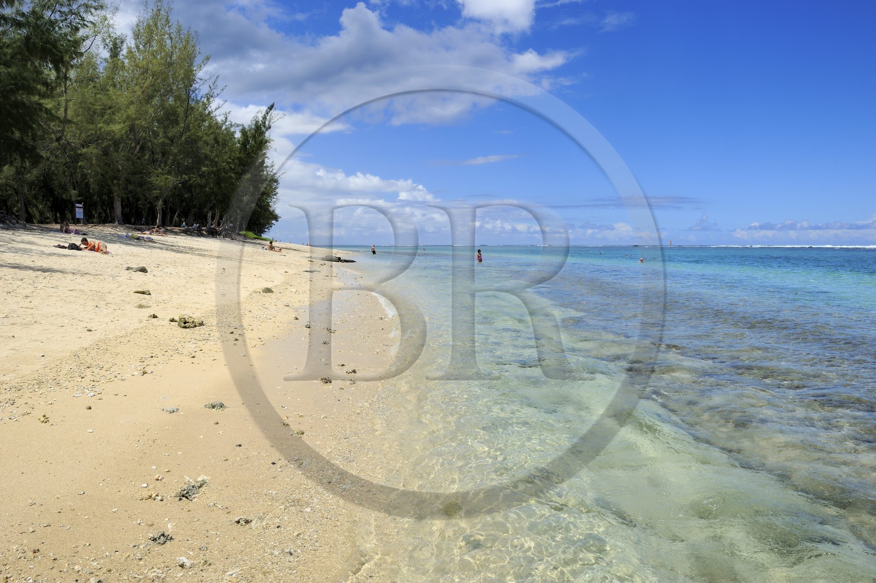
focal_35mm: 24
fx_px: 584
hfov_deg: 73.8
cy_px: 292
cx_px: 438
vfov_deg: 53.1
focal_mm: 24
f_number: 16
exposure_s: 1/200
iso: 200
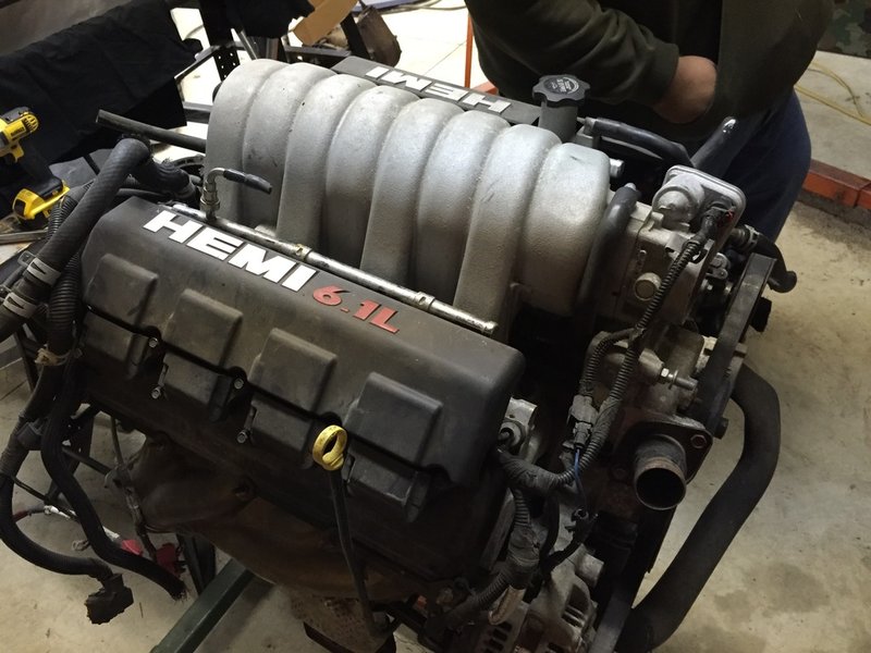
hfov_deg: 61.7
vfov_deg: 48.2
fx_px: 730
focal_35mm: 29
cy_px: 326
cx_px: 436
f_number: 2.2
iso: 250
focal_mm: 4.15
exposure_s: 1/20
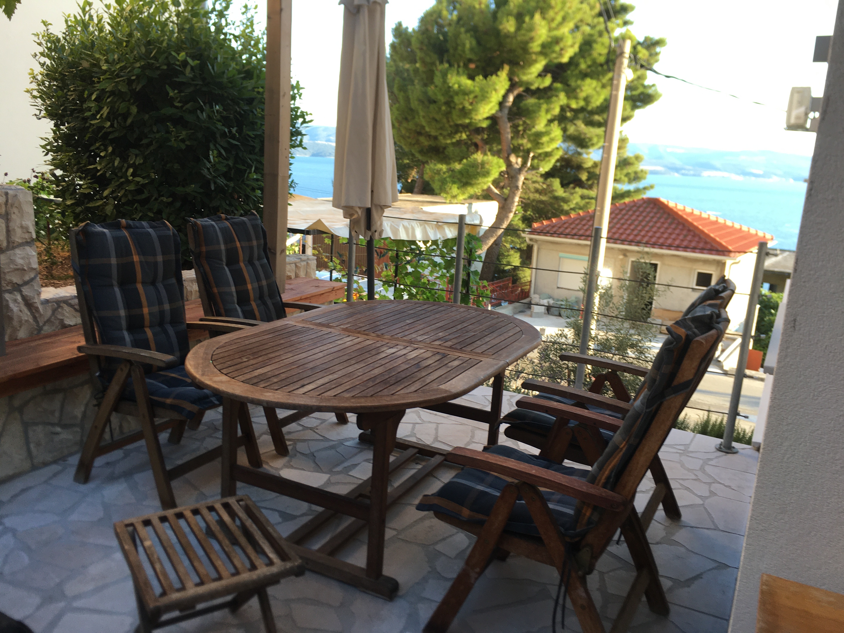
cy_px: 316
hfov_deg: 61.7
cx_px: 422
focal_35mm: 29
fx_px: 707
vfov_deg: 48.2
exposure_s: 1/128
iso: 25
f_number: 2.2
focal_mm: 4.15
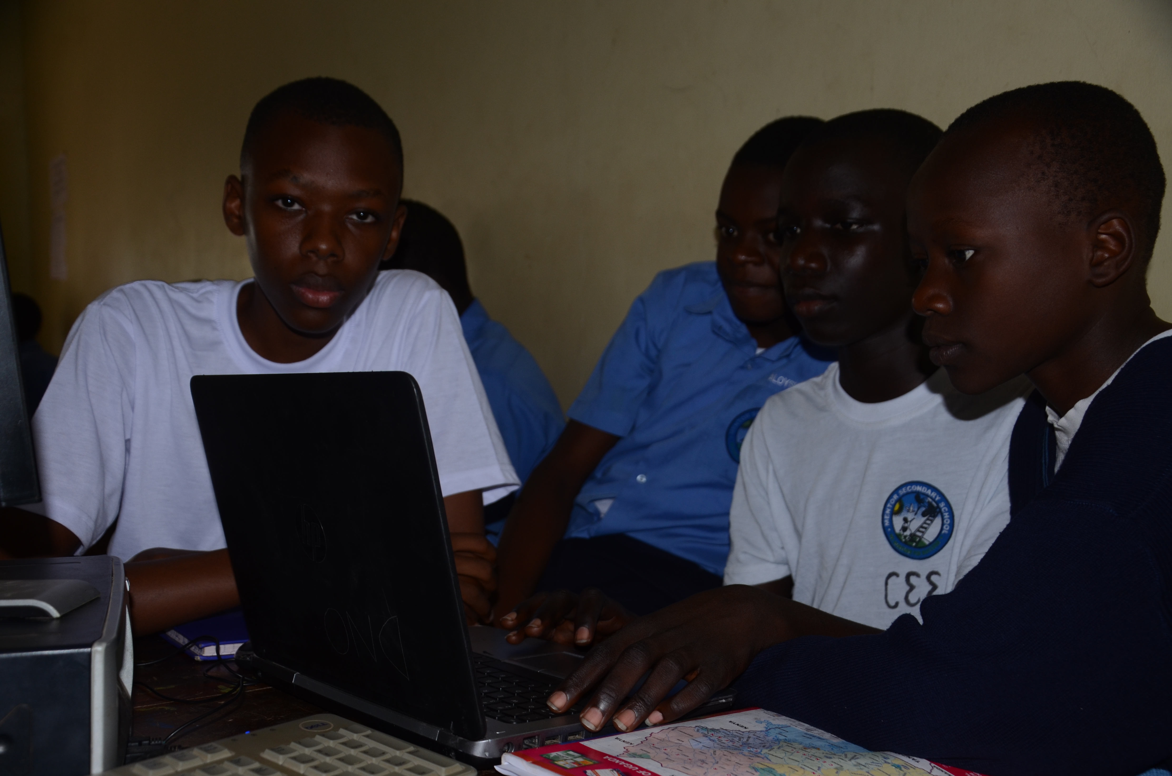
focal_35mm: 39
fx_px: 1267
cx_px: 586
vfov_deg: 34.1
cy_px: 388
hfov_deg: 49.6
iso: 250
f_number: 4
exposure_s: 1/60
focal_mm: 26
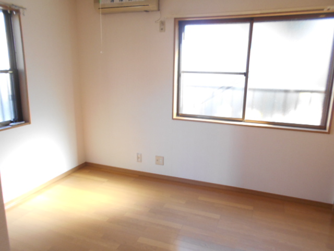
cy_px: 126
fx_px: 251
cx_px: 167
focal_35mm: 26
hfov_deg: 67.3
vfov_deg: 53.1
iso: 200
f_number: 3.2
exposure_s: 1/30
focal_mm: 4.6
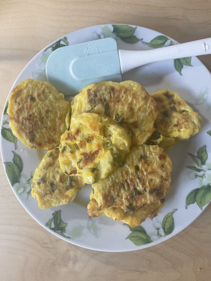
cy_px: 140
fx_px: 203
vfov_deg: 69.4
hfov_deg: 54.9
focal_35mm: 25
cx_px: 106
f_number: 1.6
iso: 125
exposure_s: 1/91
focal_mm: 5.1
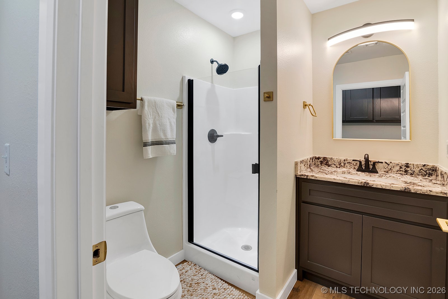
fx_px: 199
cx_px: 224
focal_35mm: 16
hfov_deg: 96.7
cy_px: 150
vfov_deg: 73.8
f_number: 8
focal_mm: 16
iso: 250
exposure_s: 1/10
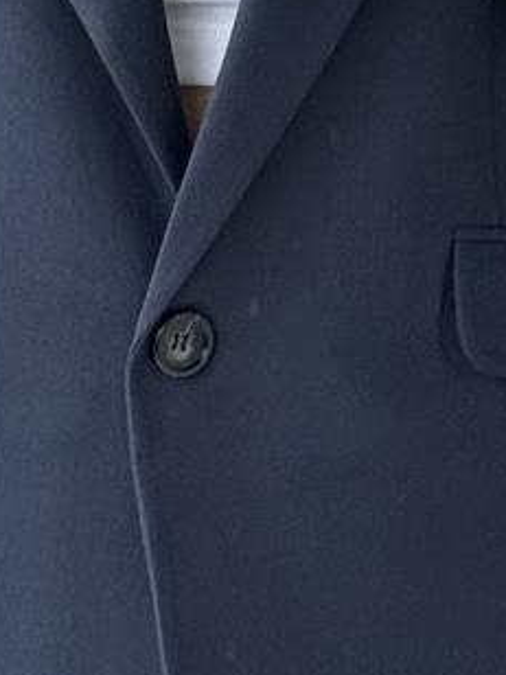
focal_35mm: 208
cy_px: -111
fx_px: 4054
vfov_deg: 9.4
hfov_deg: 7.1
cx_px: 294
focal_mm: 6.76
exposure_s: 1/60
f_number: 1.78
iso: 250
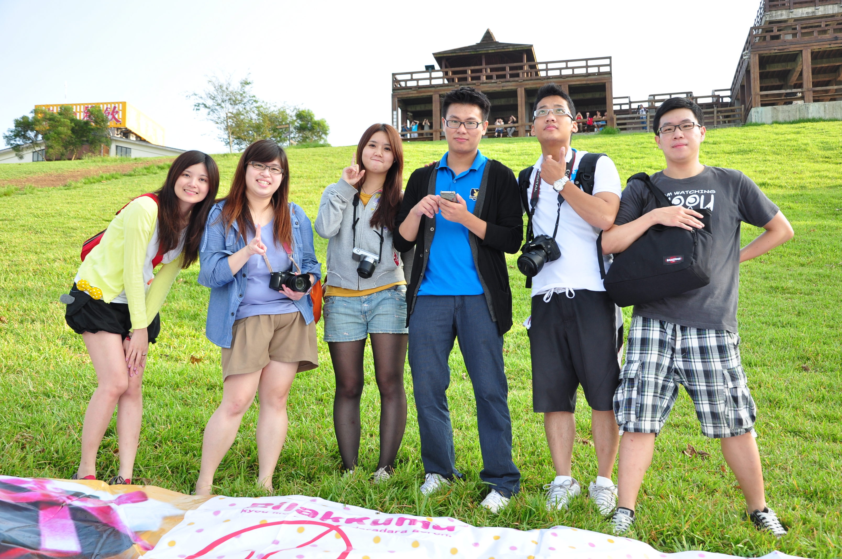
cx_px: 421
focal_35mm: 42
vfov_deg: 31.8
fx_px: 981
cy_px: 280
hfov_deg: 46.4
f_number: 6.3
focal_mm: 28
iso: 200
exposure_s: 1/125
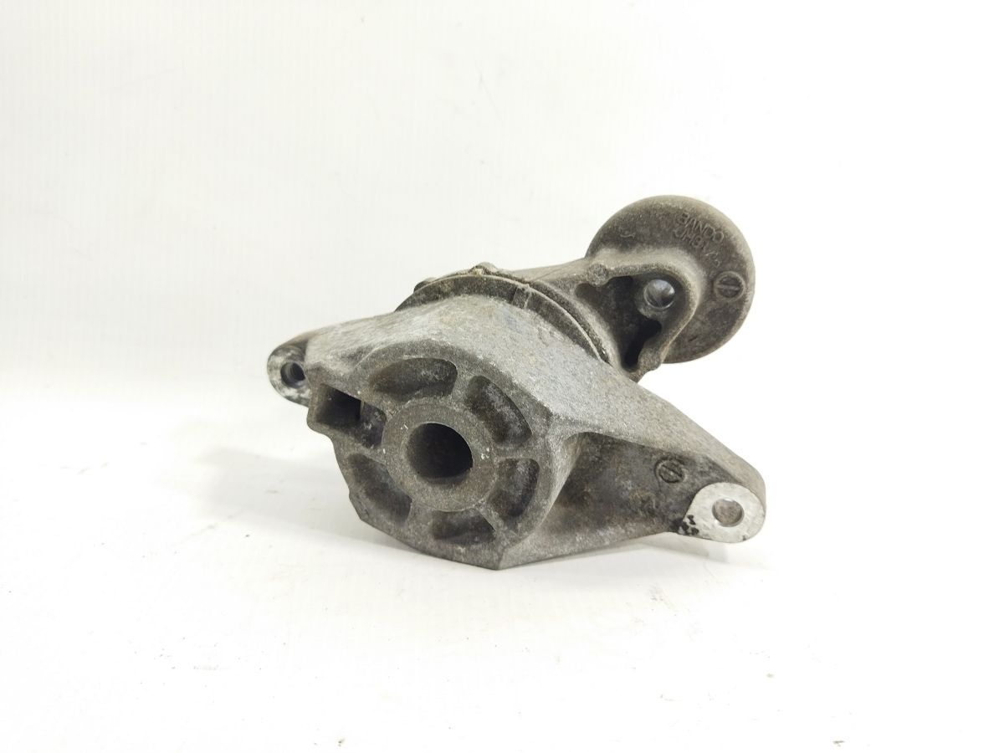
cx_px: 502
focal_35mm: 27
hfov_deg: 65.3
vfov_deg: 51.4
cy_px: 376
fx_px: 783
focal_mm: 4.71
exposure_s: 1/100
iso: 157
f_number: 1.79
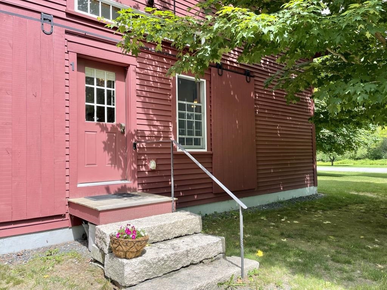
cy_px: 145
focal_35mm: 26
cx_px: 194
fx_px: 291
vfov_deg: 53.1
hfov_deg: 67.3
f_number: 1.6
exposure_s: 1/786
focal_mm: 5.1
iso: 32
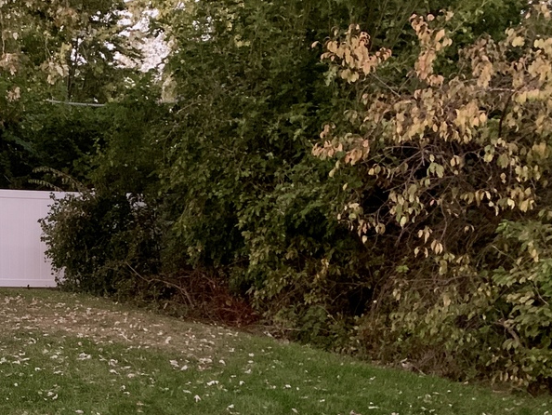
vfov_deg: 22.8
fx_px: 1005
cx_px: -46
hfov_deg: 28.1
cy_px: 359
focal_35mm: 63
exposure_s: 1/16
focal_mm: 4.25
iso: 640
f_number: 1.8
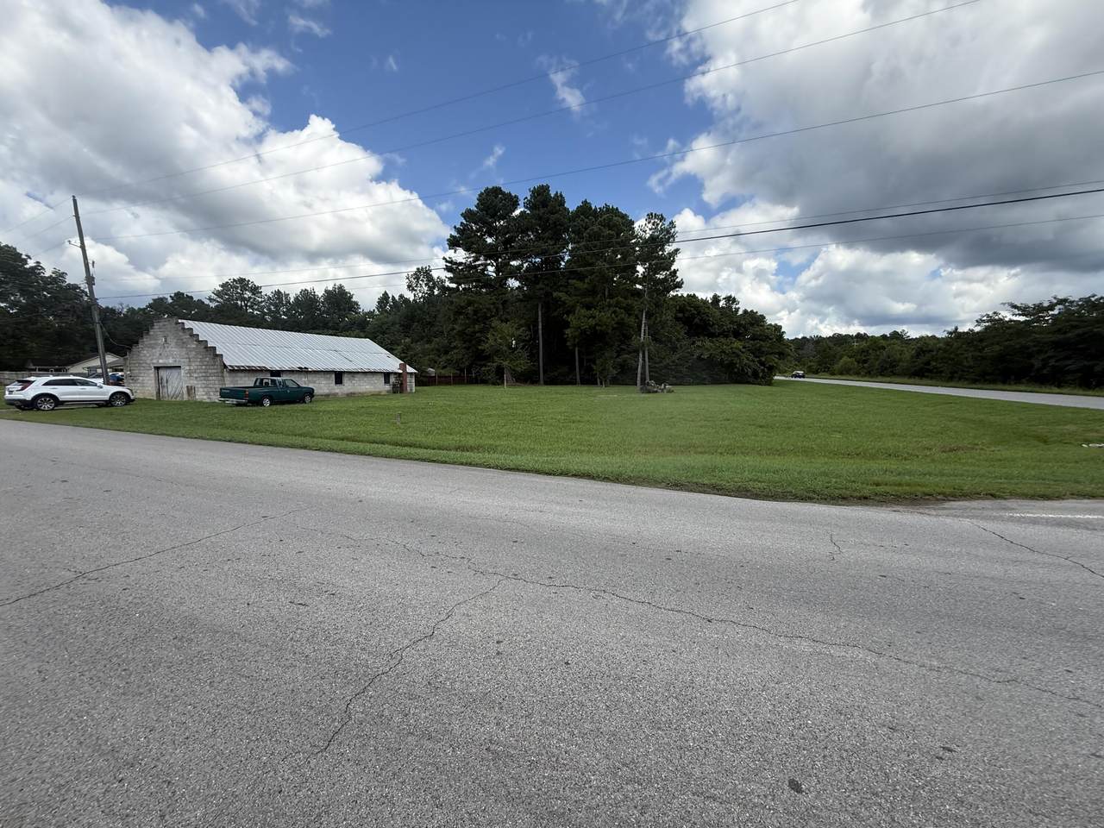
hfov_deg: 102.1
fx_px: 446
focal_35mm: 14
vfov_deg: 85.7
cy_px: 414
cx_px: 552
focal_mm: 2.22
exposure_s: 1/1145
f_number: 2.2
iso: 64
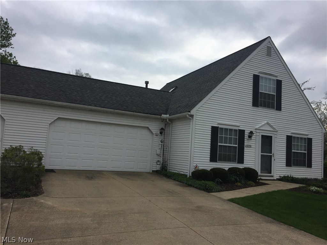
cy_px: 122
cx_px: 164
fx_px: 274
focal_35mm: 29
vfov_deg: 48.2
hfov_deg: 61.7
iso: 32
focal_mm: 4.15
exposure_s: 1/1582
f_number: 2.2
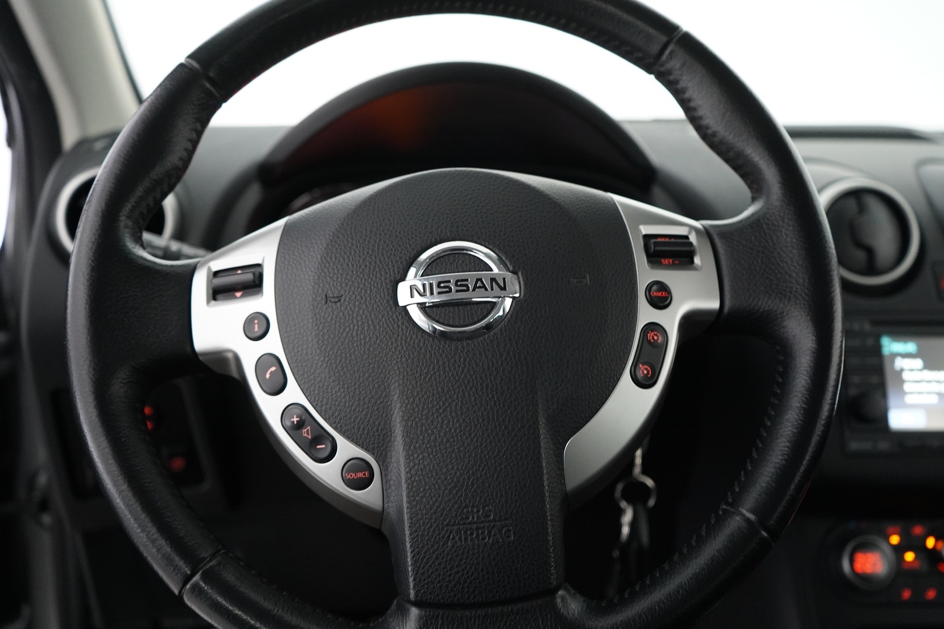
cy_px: 314
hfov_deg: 60.3
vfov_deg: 42.3
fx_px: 813
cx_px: 472
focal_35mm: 31
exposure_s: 1/60
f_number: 4
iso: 5000
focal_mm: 31
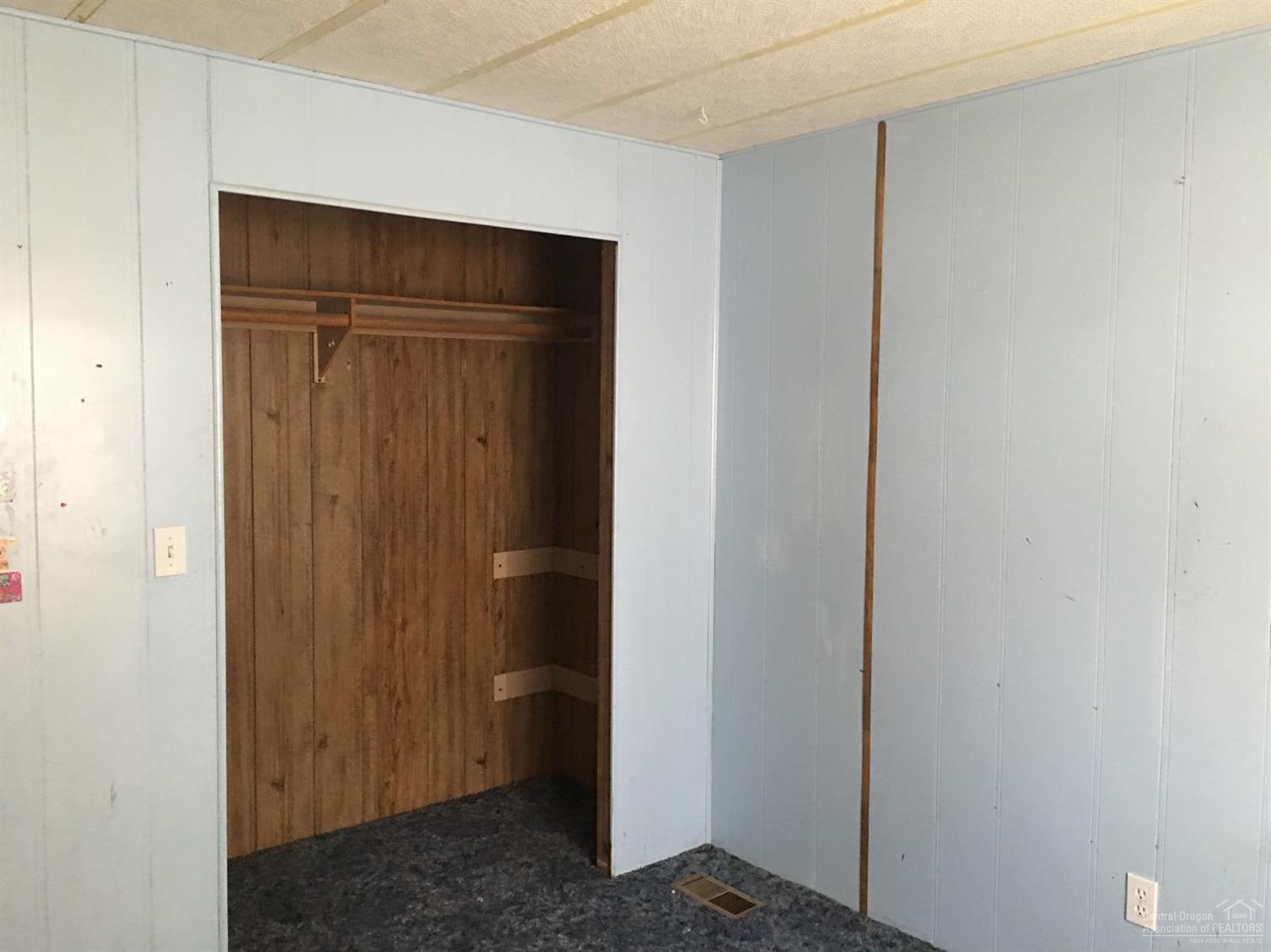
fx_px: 1064
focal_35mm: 29
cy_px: 476
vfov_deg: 48.2
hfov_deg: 61.7
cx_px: 636
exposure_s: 1/4
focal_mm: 4.15
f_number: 2.2
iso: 50
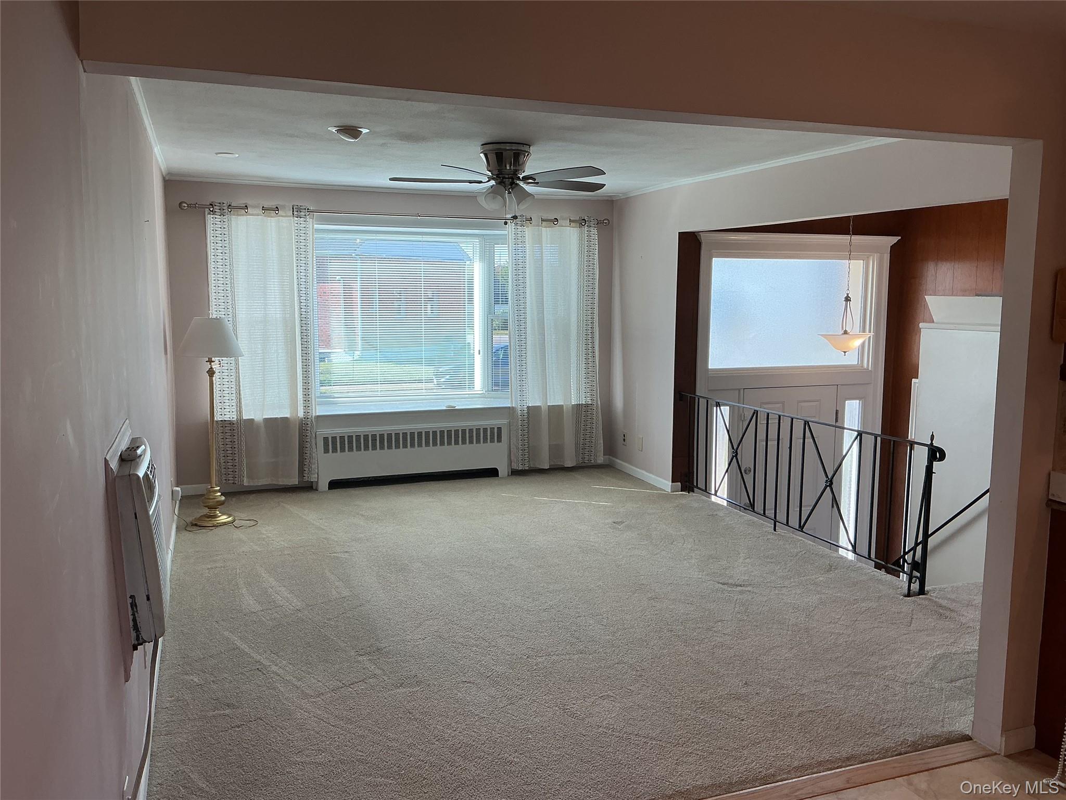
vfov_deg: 48.2
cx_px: 533
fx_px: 893
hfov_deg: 61.7
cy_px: 400
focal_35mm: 29
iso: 25
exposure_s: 1/124
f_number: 1.8
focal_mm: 3
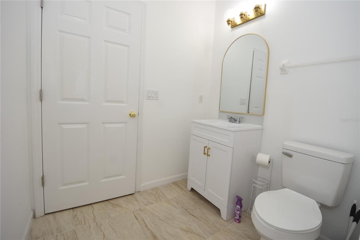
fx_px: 150
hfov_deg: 100.4
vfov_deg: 77.3
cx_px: 180
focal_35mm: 15
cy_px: 120
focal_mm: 10
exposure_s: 1/60
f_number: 4
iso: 100
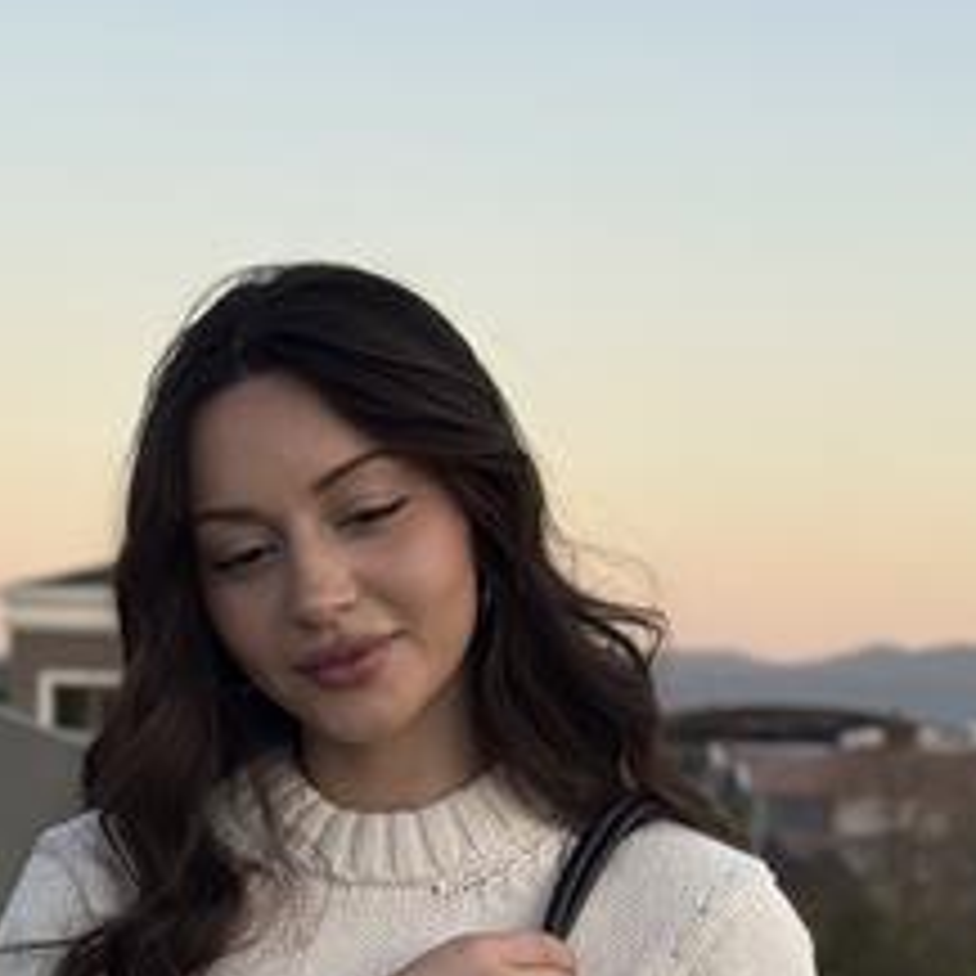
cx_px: 355
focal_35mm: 104
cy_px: 1041
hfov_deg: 16.7
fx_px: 3318
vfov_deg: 16.3
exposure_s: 1/816
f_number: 1.78
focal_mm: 6.86
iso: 80
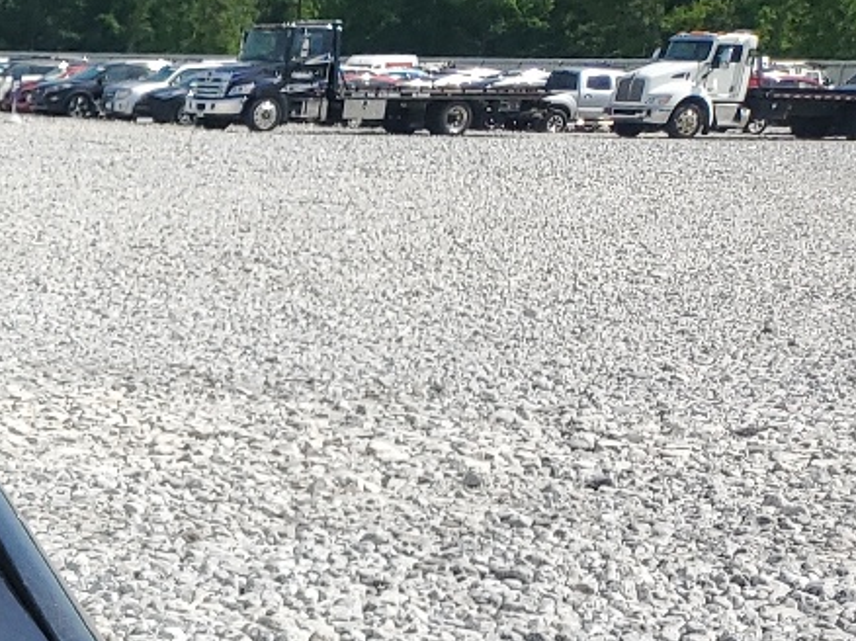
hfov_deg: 17.3
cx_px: -637
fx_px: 2348
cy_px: 954
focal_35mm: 95
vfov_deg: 14.5
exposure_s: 1/3333
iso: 50
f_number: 1.5
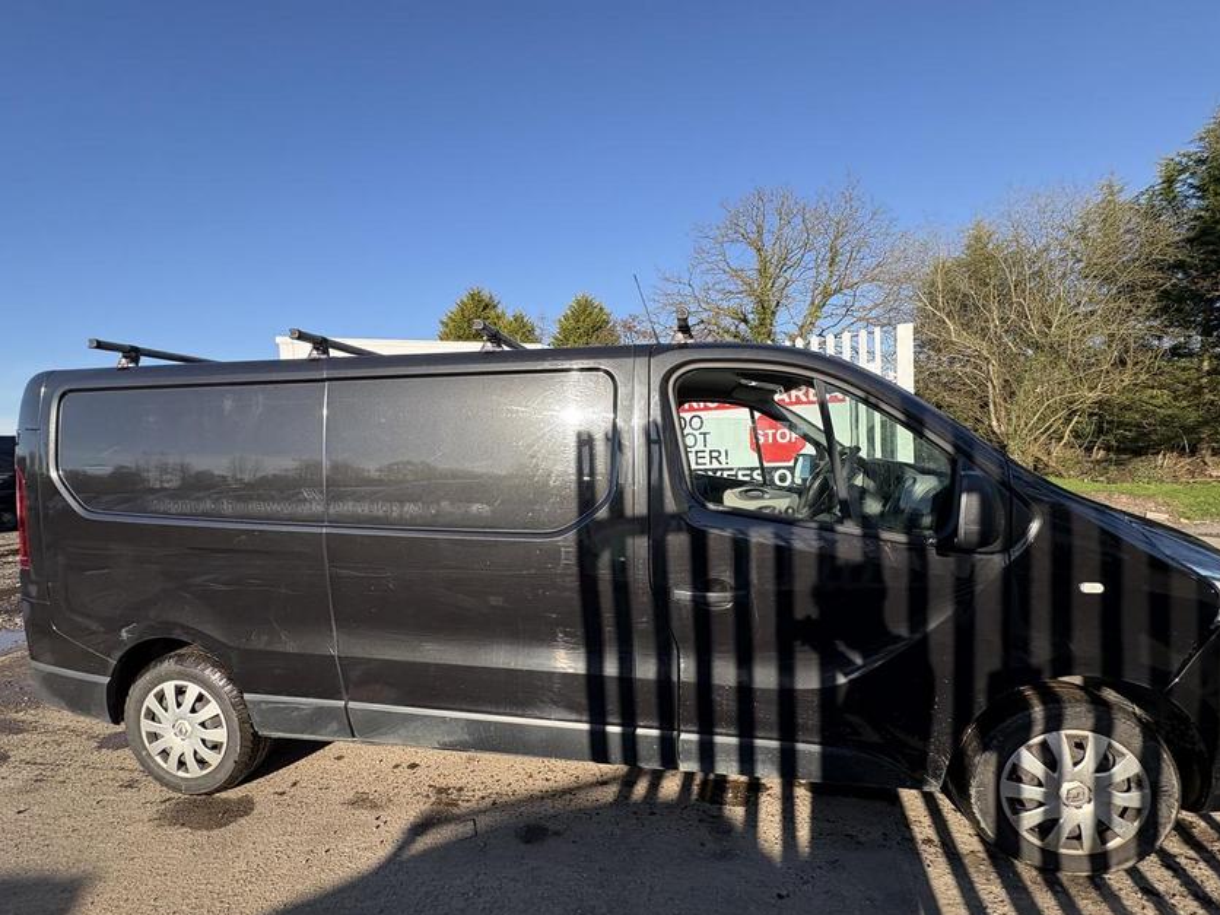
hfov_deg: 98.2
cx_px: 595
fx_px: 529
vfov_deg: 81.6
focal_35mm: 15
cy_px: 489
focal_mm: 2.22
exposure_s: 1/771
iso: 50
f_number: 2.2
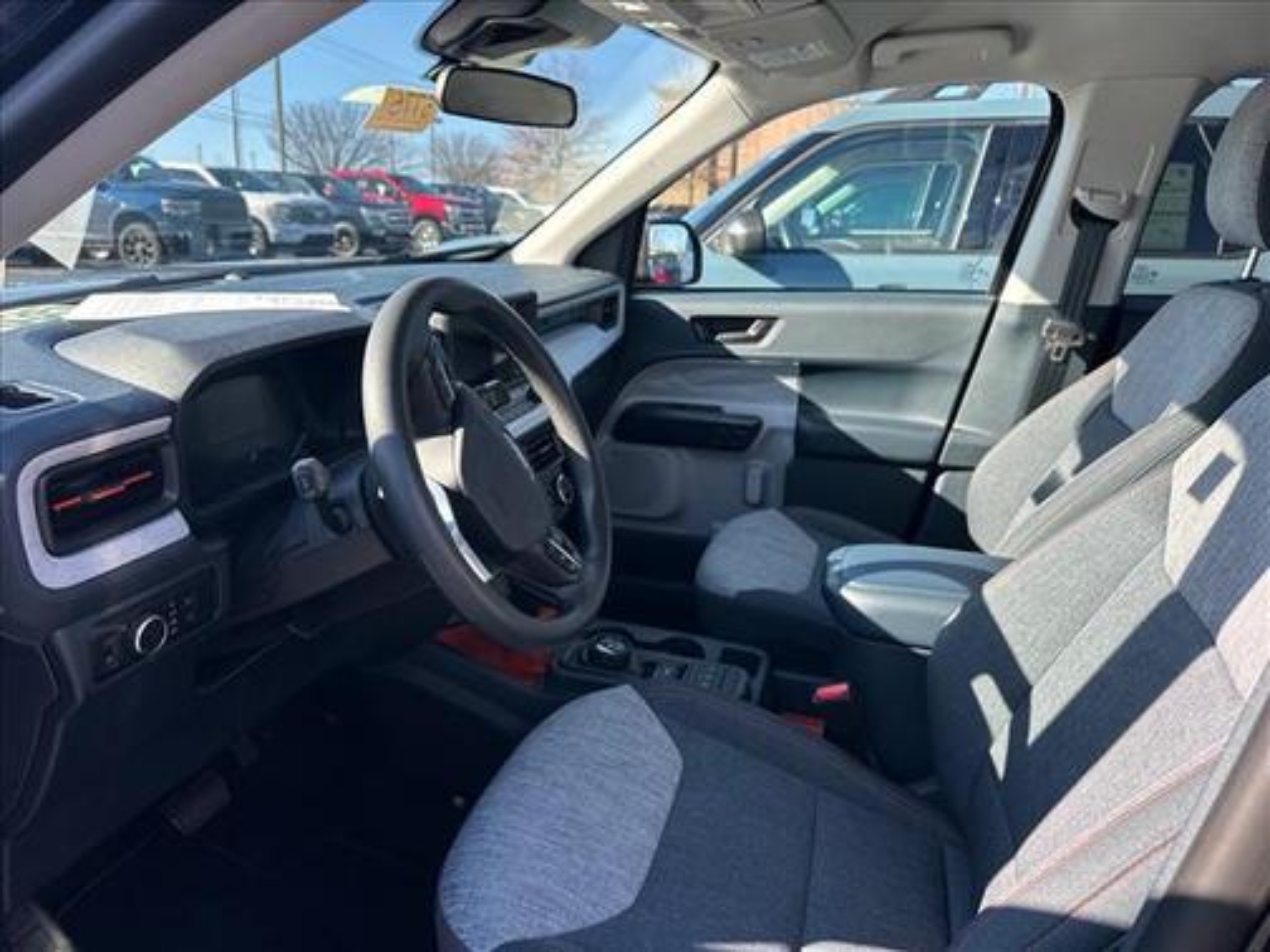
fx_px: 881
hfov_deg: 71.6
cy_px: 476
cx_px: 635
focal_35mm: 24
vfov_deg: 56.8
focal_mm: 6.86
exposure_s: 1/822
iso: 80
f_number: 1.78
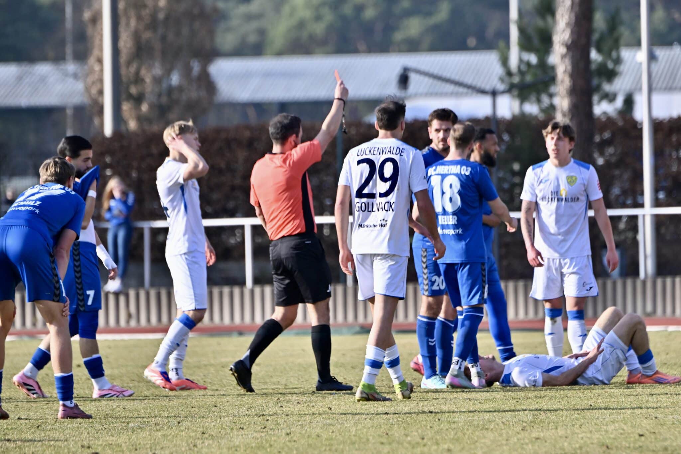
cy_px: 227
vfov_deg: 3.4
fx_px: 7566
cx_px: 340
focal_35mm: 400
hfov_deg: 5.2
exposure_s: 1/1600
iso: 640
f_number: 6.3
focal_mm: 400
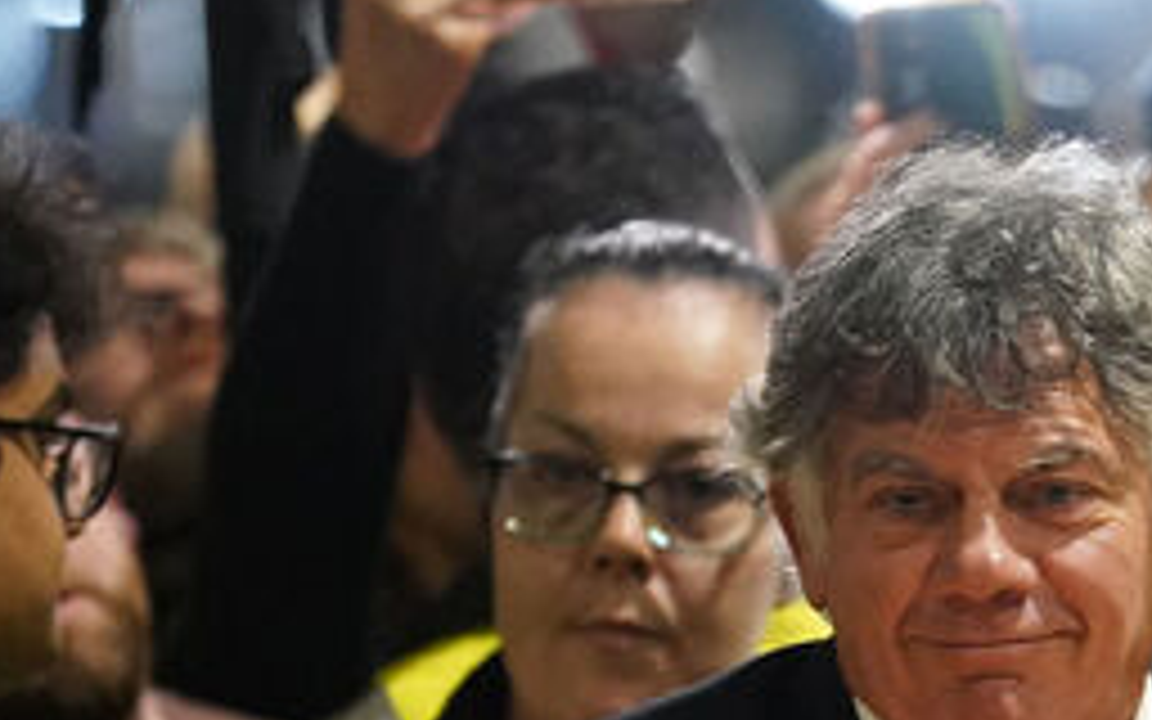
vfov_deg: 2.3
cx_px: 1017
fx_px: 18178
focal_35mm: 579
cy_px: 925
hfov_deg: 3.6
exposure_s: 1/250
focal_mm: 182
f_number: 2.8
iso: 5000
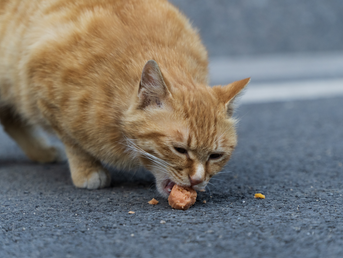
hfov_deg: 11.6
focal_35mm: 171
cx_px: 193
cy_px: 129
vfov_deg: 8.7
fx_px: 1690
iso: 800
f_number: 4
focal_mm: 105
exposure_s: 1/200
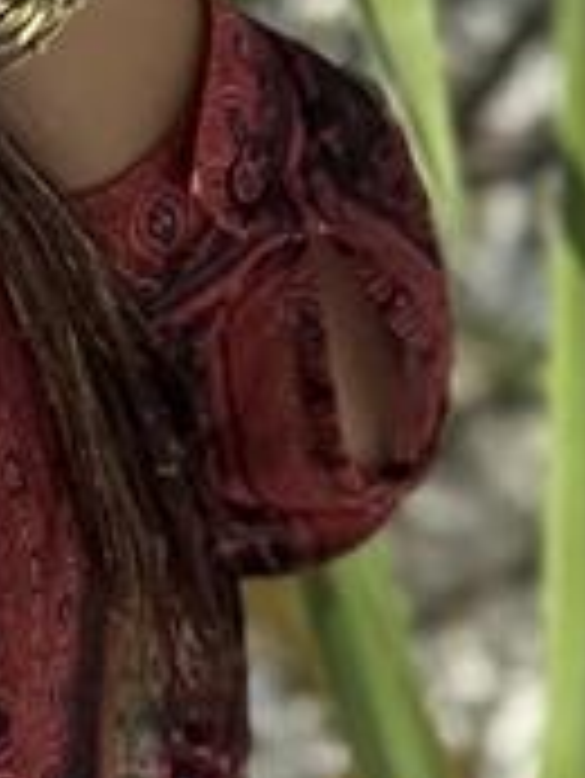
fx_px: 8304
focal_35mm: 369
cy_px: 965
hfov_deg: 4.0
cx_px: -310
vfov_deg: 5.3
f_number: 1.78
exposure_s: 1/1484
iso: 100
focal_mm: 6.76
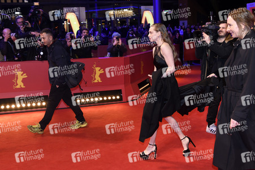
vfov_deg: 41.1
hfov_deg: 58.8
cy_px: 85
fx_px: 226
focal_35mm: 32
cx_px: 128
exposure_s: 1/160
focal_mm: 32
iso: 1250
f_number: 5.6
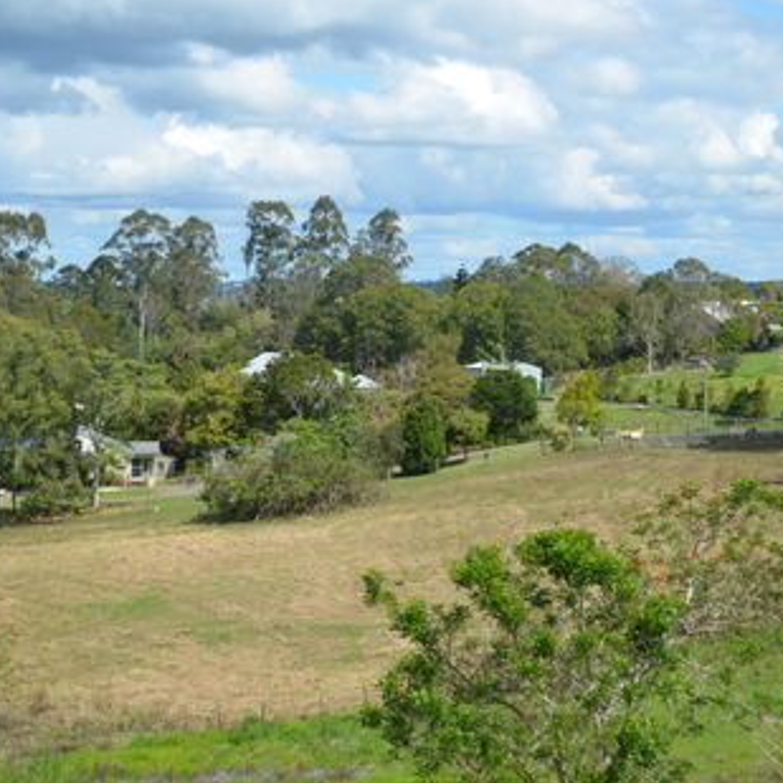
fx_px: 2729
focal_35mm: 107
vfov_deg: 16.3
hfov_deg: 16.3
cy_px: 389
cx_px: 443
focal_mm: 55
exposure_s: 1/320
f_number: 9
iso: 100
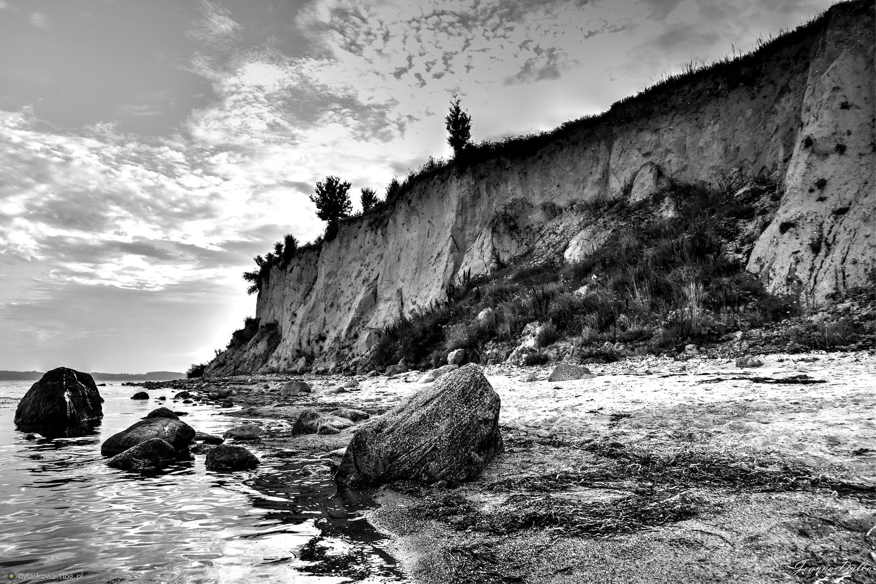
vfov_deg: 53.1
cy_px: 292
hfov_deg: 73.7
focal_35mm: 24
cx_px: 438
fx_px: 584
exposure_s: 1/200
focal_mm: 16
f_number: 7.1
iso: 250
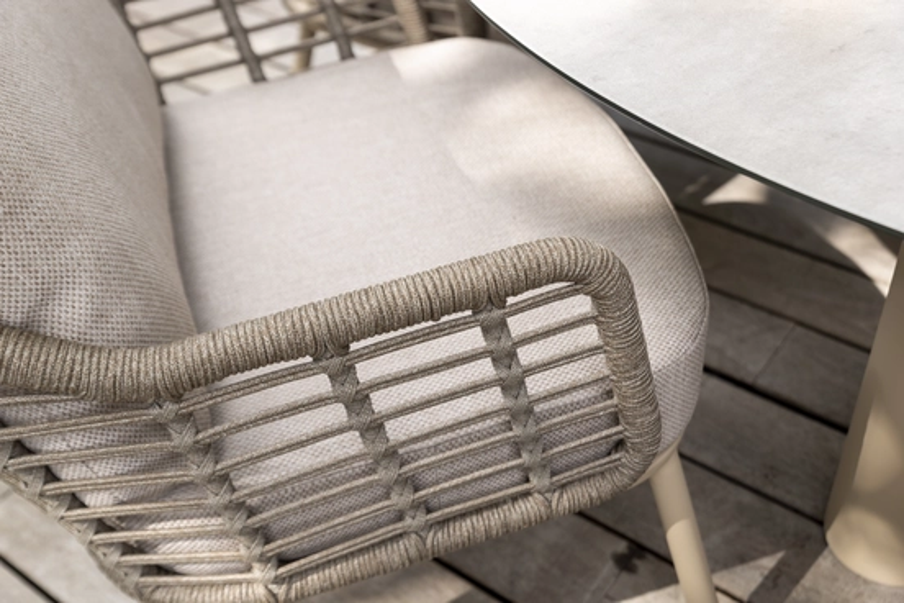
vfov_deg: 30.5
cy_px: 302
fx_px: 1105
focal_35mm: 44
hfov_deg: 44.5
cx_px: 452
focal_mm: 44
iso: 100
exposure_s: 1/100
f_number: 5.6
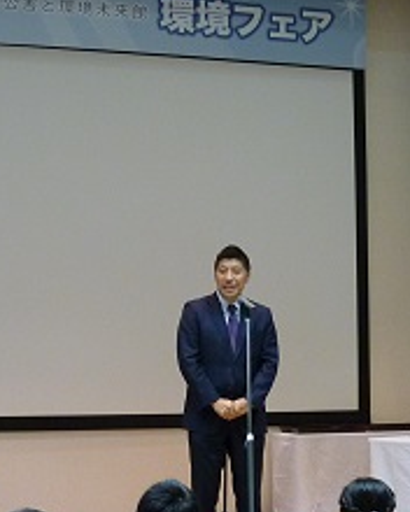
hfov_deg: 20.2
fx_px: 1153
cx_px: 174
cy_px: 257
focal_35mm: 76
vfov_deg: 25.1
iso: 320
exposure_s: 1/30
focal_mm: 5.5
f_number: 2.8
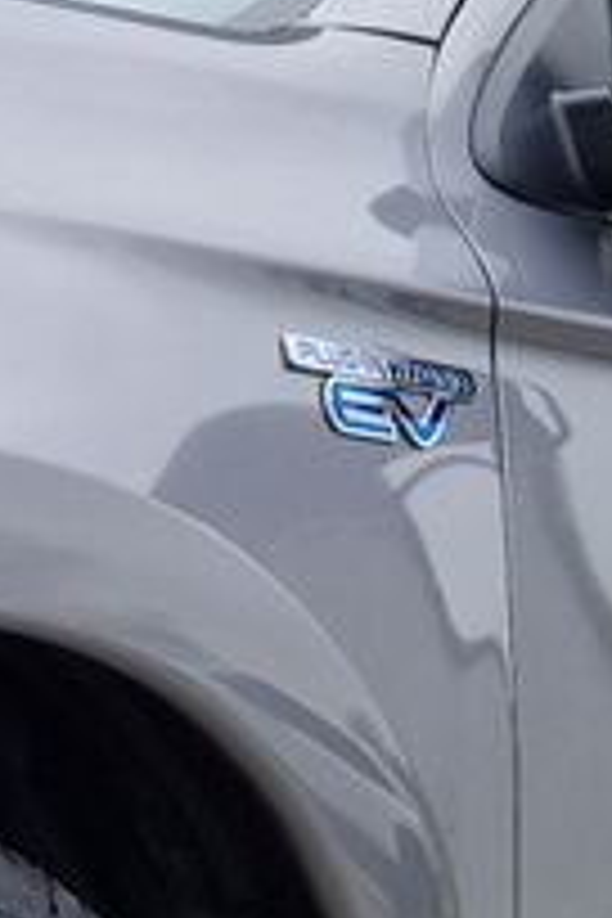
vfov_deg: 16.9
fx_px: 3060
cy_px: 792
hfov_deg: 11.2
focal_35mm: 120
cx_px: -158
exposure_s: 1/477
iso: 50
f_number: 1.8
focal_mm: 5.4
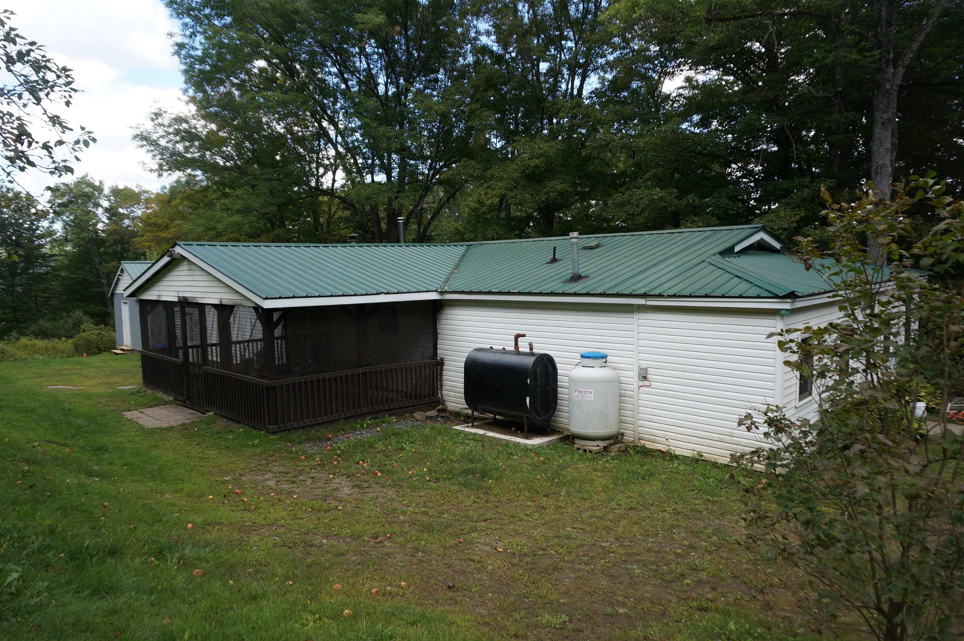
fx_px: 642
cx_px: 482
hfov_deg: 73.8
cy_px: 320
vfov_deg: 53.0
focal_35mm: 24
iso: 100
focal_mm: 16
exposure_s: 1/160
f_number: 4.5
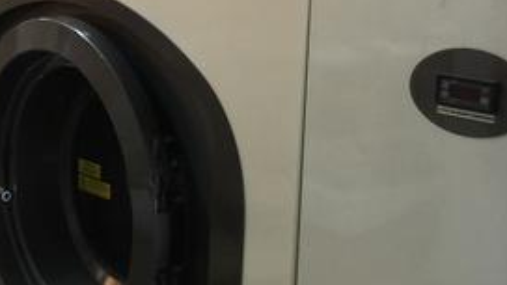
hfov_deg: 22.8
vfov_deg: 13.3
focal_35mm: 91
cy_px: 214
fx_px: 1223
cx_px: 54
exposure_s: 1/15
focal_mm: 4.15
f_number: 2.2
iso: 64
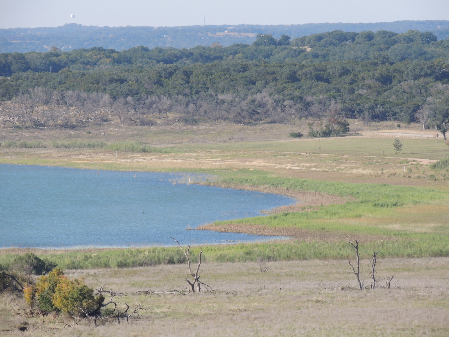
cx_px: 224
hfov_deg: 5.0
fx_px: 5188
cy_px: 168
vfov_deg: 3.7
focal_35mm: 400
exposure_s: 1/800
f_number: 4.8
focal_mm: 71.3
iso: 200
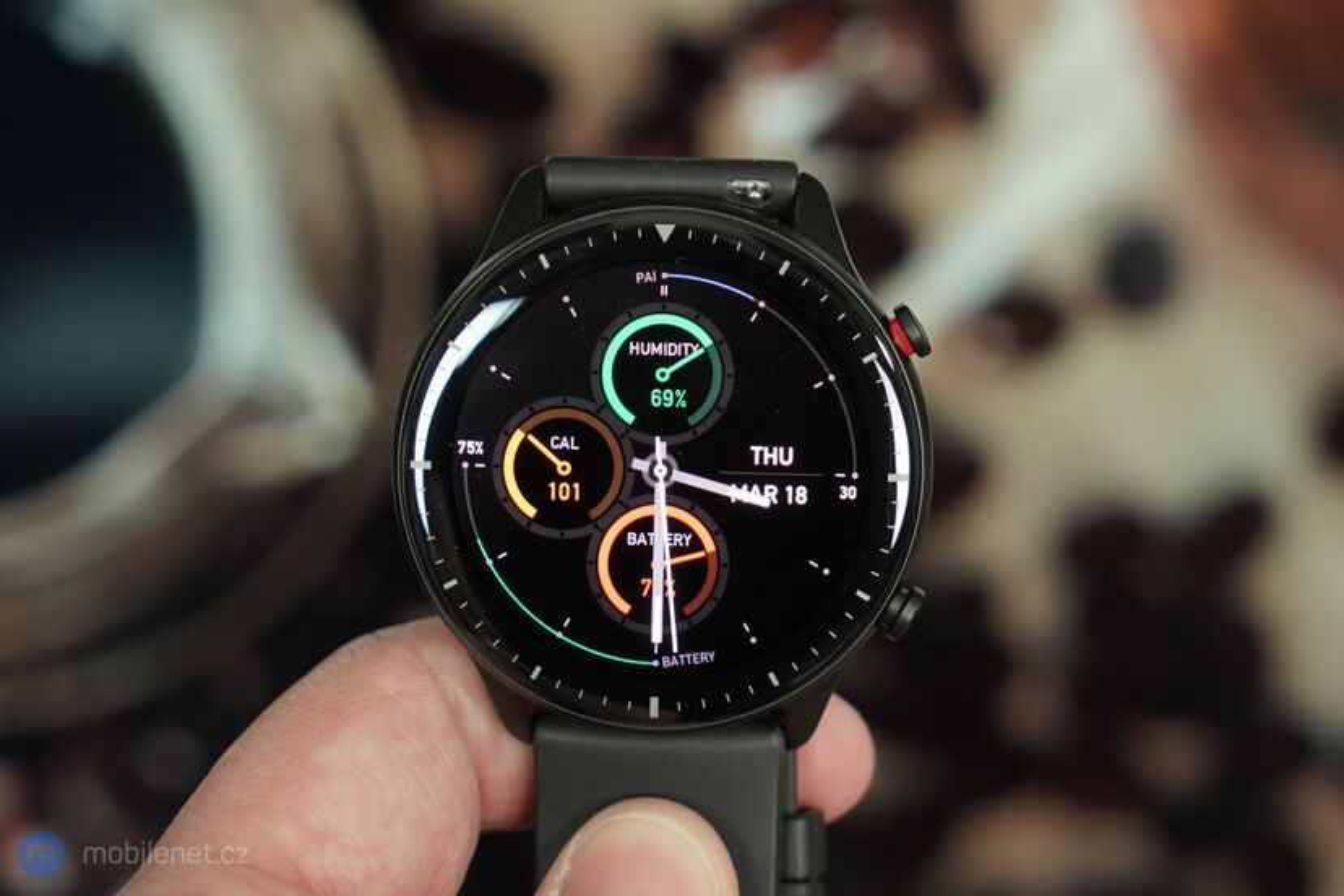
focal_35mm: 52
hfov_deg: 38.2
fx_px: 1941
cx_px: 672
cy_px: 448
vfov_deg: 26.0
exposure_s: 1/160
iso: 2500
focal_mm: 52
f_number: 5
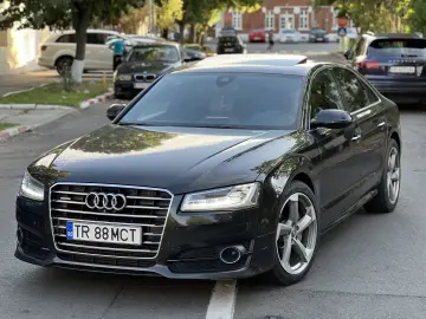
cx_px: 213
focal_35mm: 77
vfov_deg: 19.1
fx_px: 948
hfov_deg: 25.3
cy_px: 160
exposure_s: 1/121
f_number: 2.8
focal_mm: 9
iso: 64
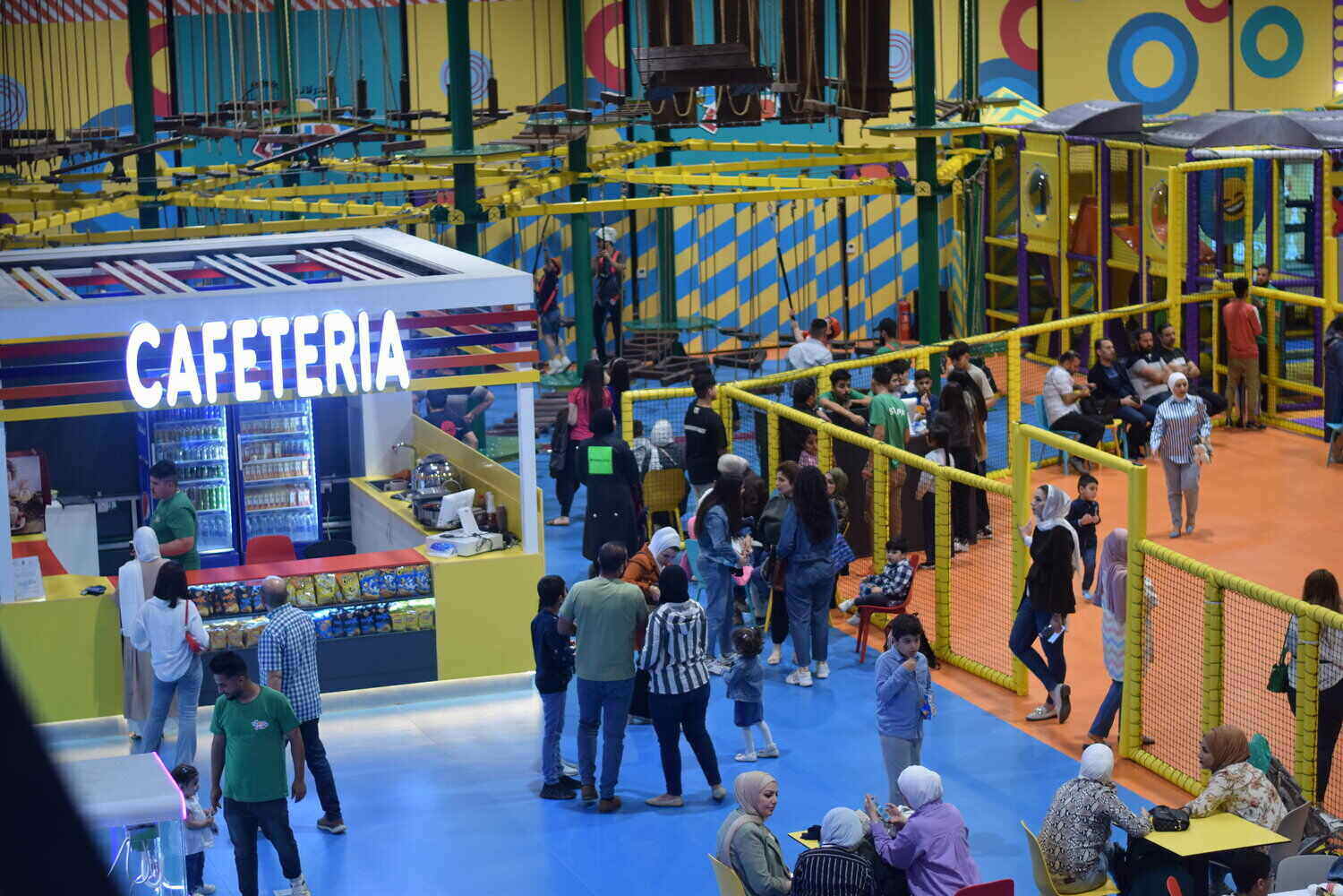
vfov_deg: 18.2
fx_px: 2798
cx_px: 672
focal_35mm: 75
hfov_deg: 27.0
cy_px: 448
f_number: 1.8
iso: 500
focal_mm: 50
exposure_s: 1/320
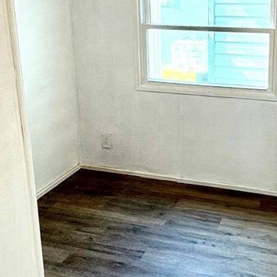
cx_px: 225
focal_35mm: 42
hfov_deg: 38.4
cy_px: 77
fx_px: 380
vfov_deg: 39.2
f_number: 2.2
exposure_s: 1/120
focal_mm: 2.22
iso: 125
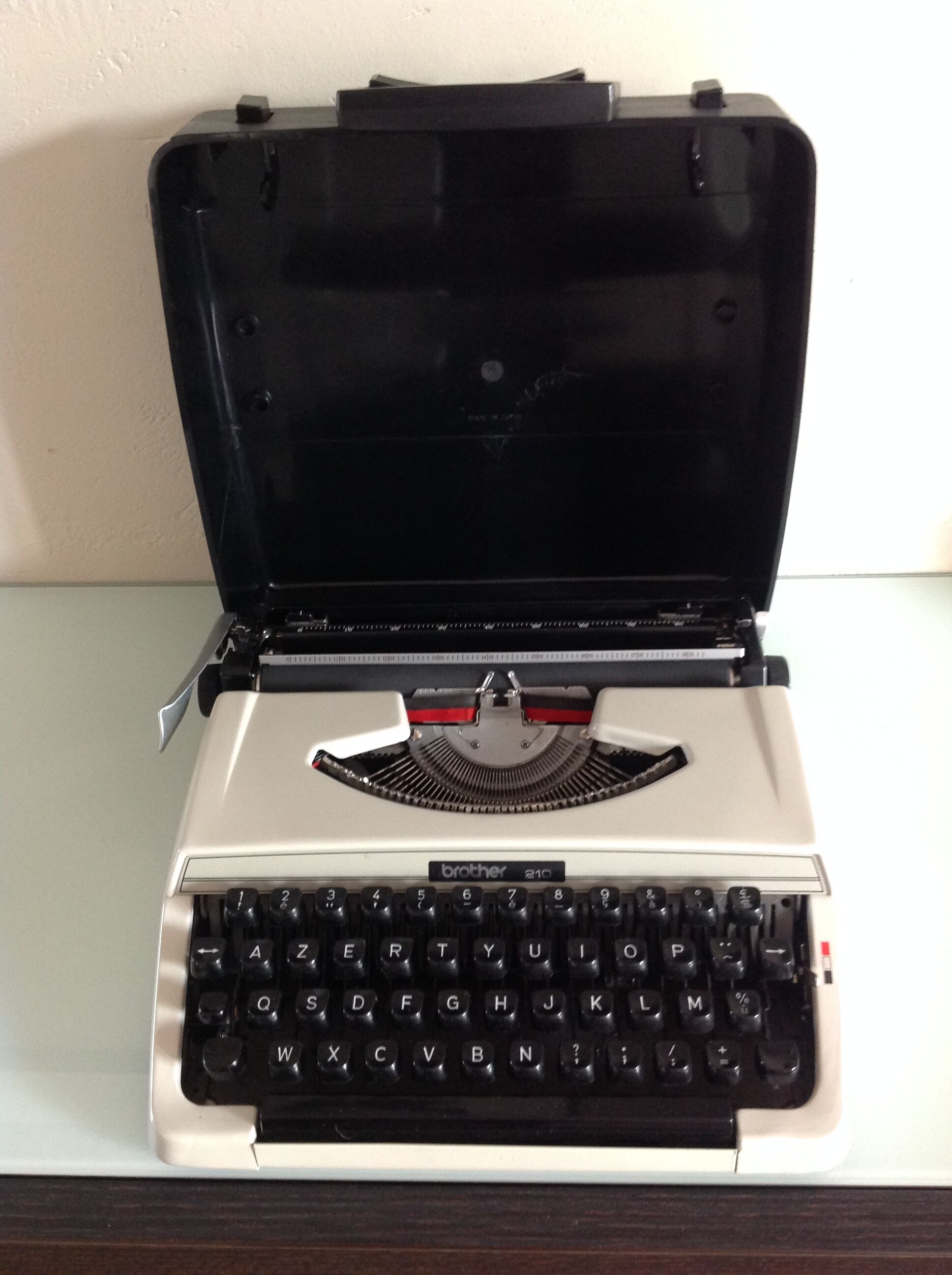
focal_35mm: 35
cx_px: 476
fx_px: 1287
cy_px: 638
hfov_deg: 40.6
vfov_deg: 52.7
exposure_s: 1/15
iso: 200
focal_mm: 4.28
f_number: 2.4
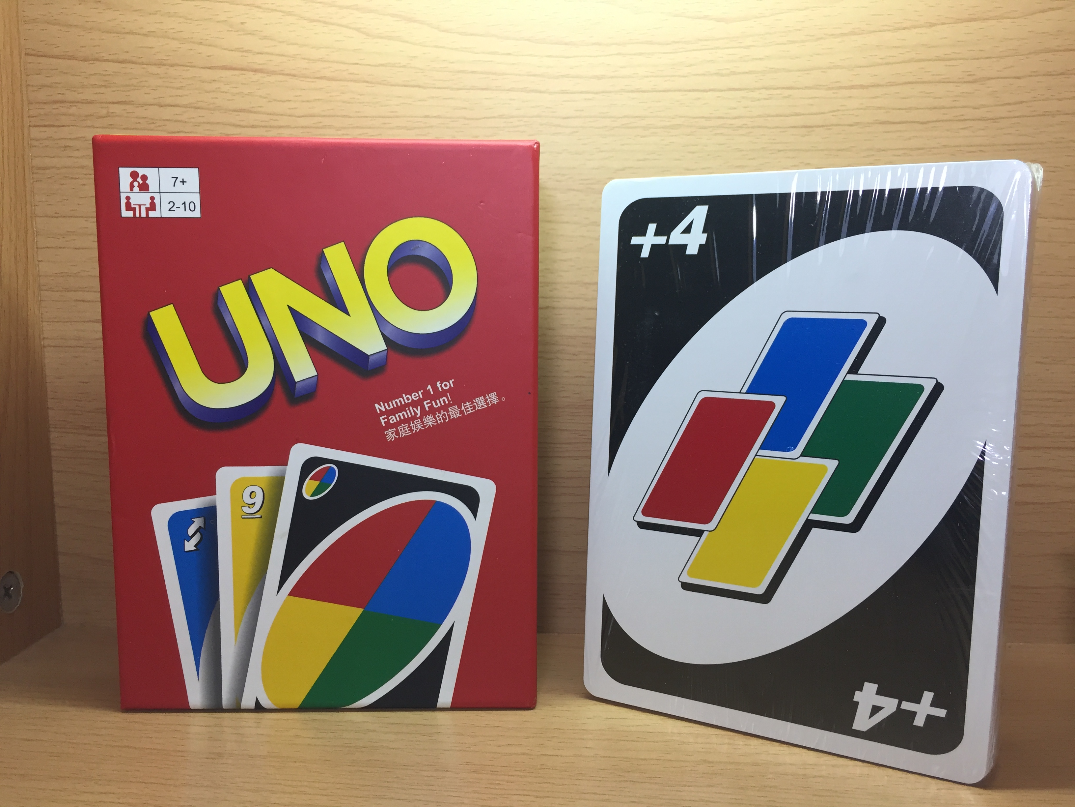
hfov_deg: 61.7
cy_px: 404
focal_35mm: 29
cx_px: 538
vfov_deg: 48.2
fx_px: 901
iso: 50
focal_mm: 4.15
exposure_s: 1/33
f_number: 2.2
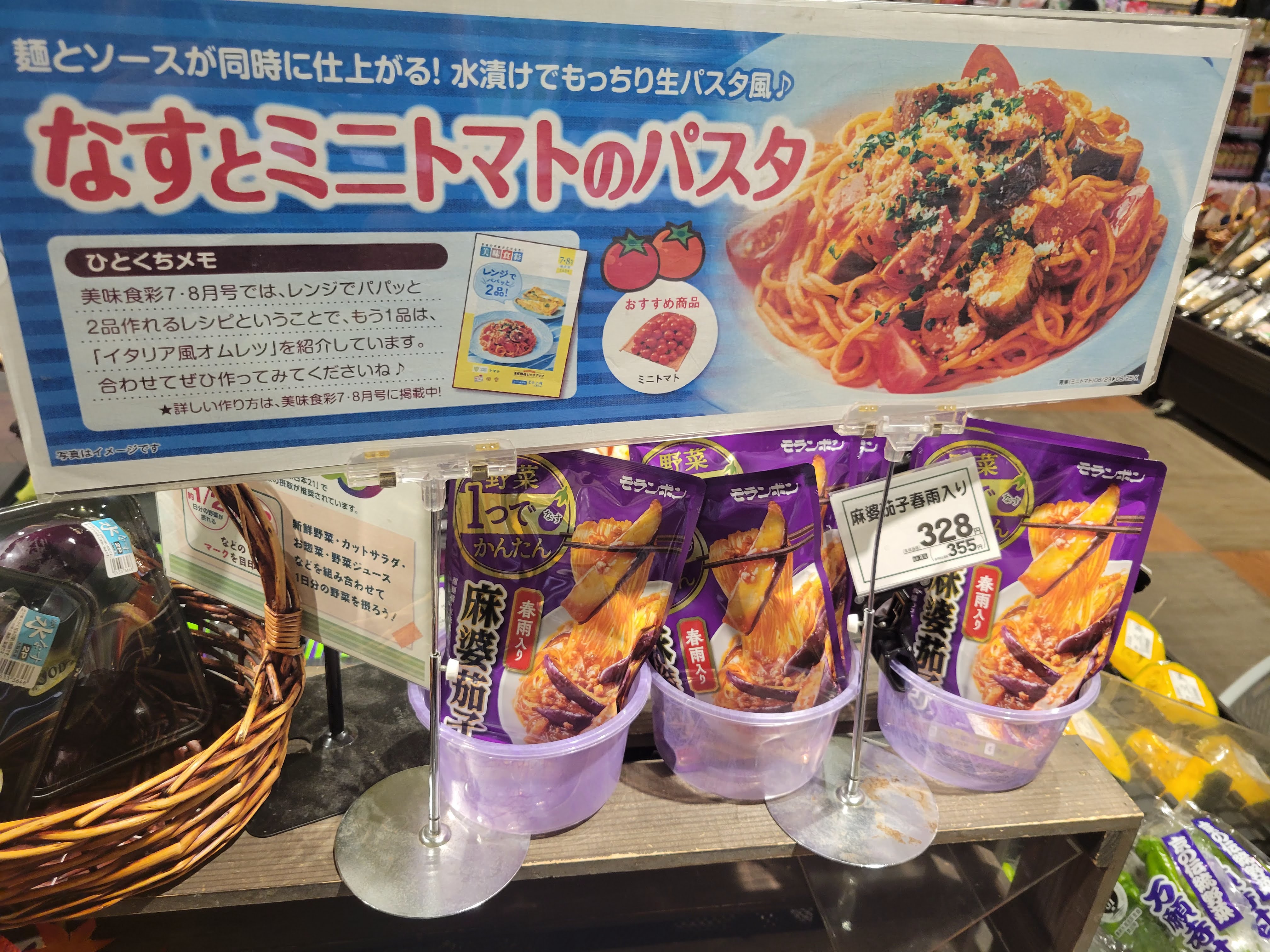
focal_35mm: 26
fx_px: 954
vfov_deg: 53.1
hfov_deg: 67.3
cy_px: 476
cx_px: 635
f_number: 1.8
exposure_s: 1/120
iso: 160
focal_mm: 5.4
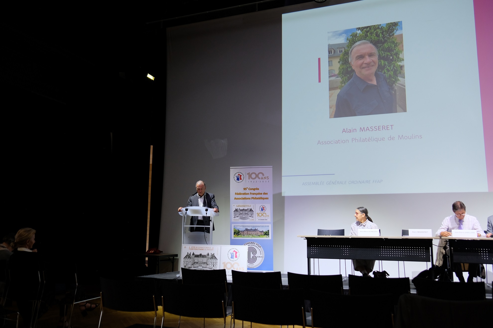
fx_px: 424
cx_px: 246
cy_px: 164
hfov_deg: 60.3
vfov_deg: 42.3
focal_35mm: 31
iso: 640
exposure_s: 1/60
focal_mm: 20.8
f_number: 4
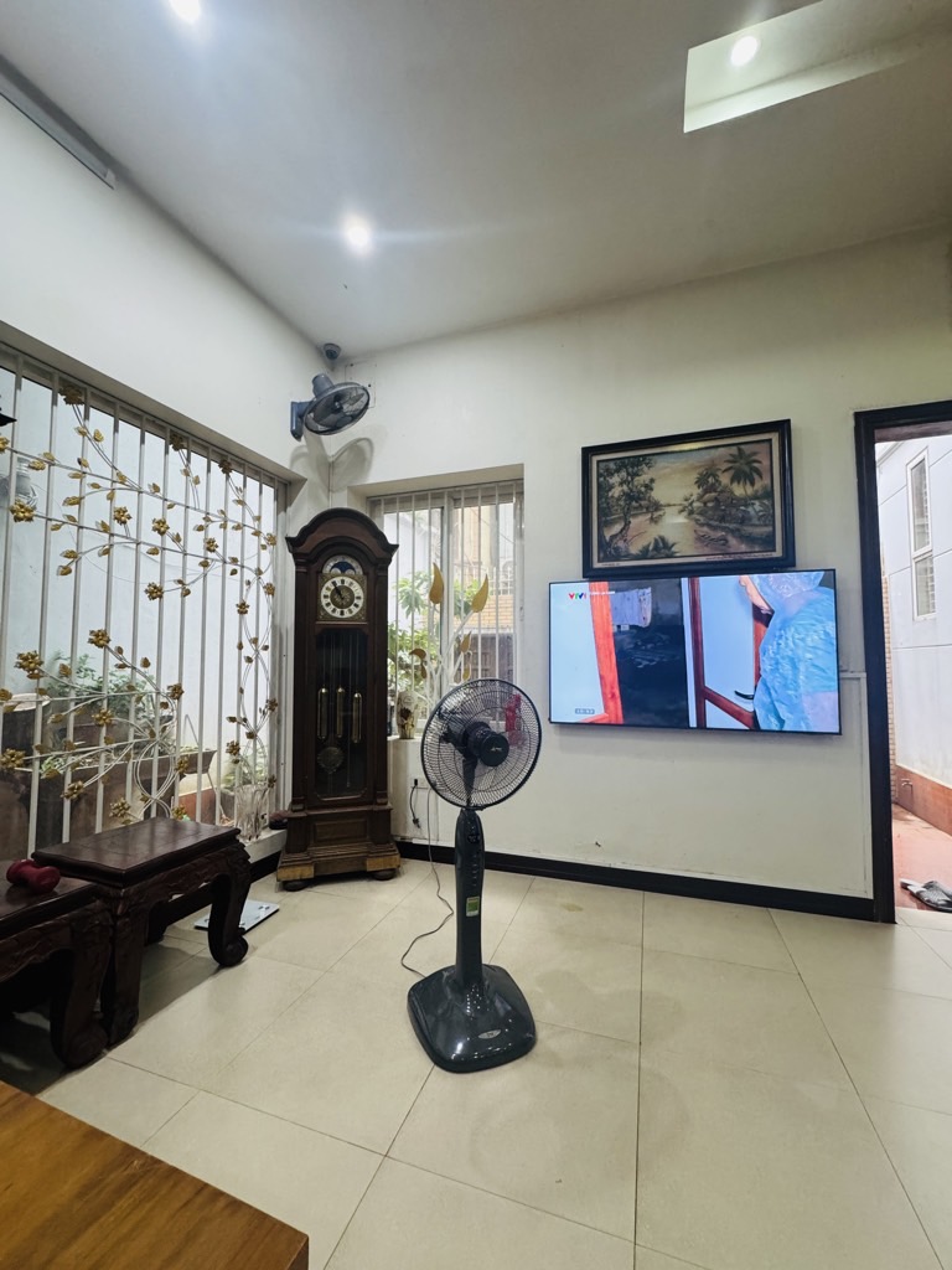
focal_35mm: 14
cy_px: 635
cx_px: 476
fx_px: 513
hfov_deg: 85.7
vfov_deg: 102.1
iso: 320
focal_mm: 2.22
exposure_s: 1/100
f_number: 2.2
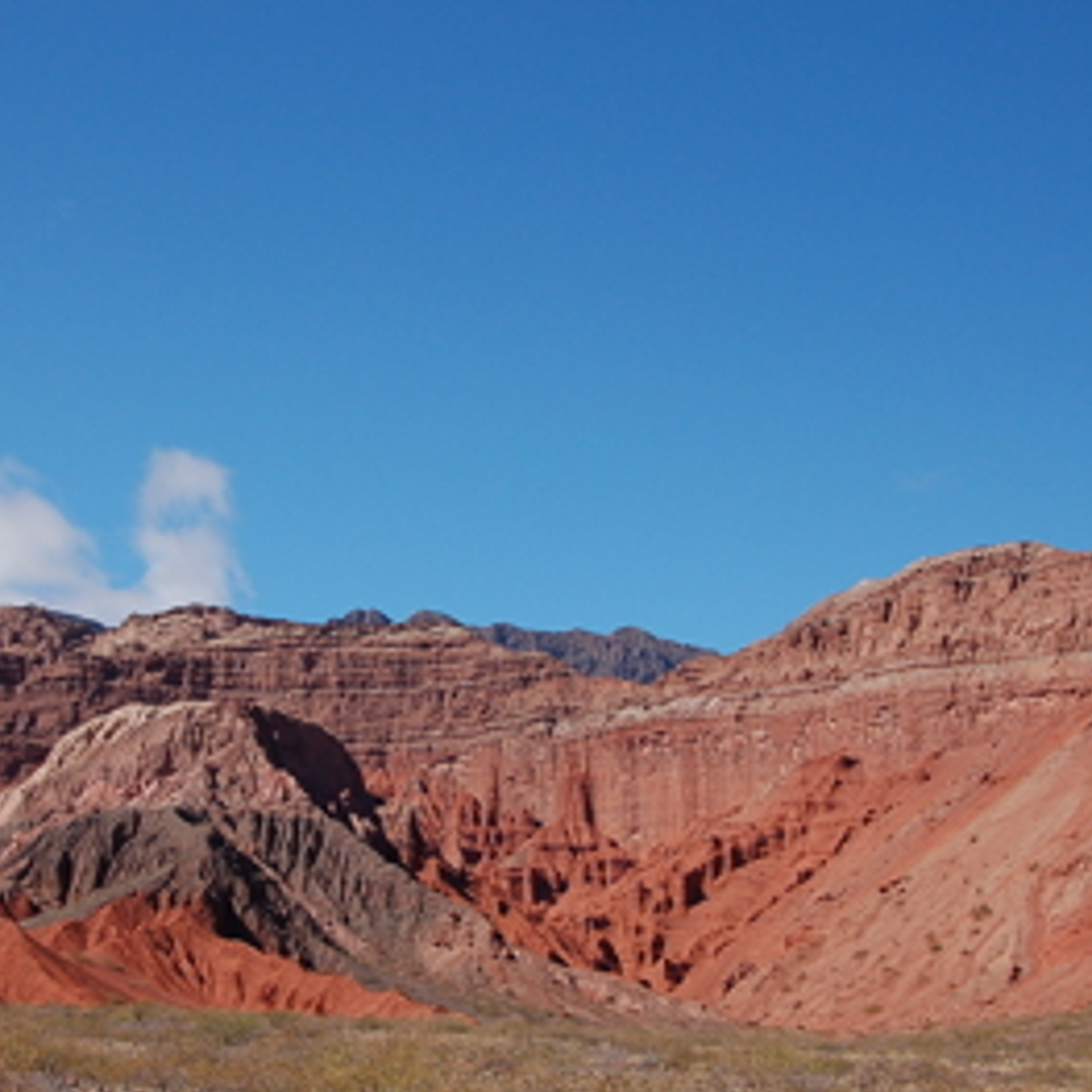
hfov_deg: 26.8
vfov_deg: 26.8
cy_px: 668
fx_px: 2284
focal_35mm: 64
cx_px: 448
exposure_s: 1/2000
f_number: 4
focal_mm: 24
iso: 200
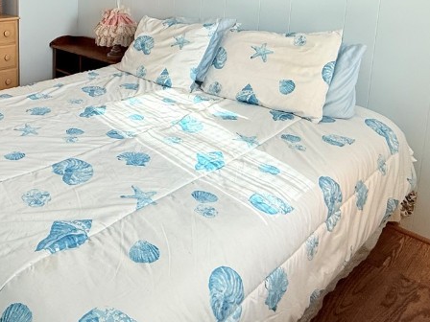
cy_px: 23
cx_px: 60
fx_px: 398
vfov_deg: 40.3
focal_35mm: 32
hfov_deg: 51.6
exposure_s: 1/120
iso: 100
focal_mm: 2.22
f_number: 2.2
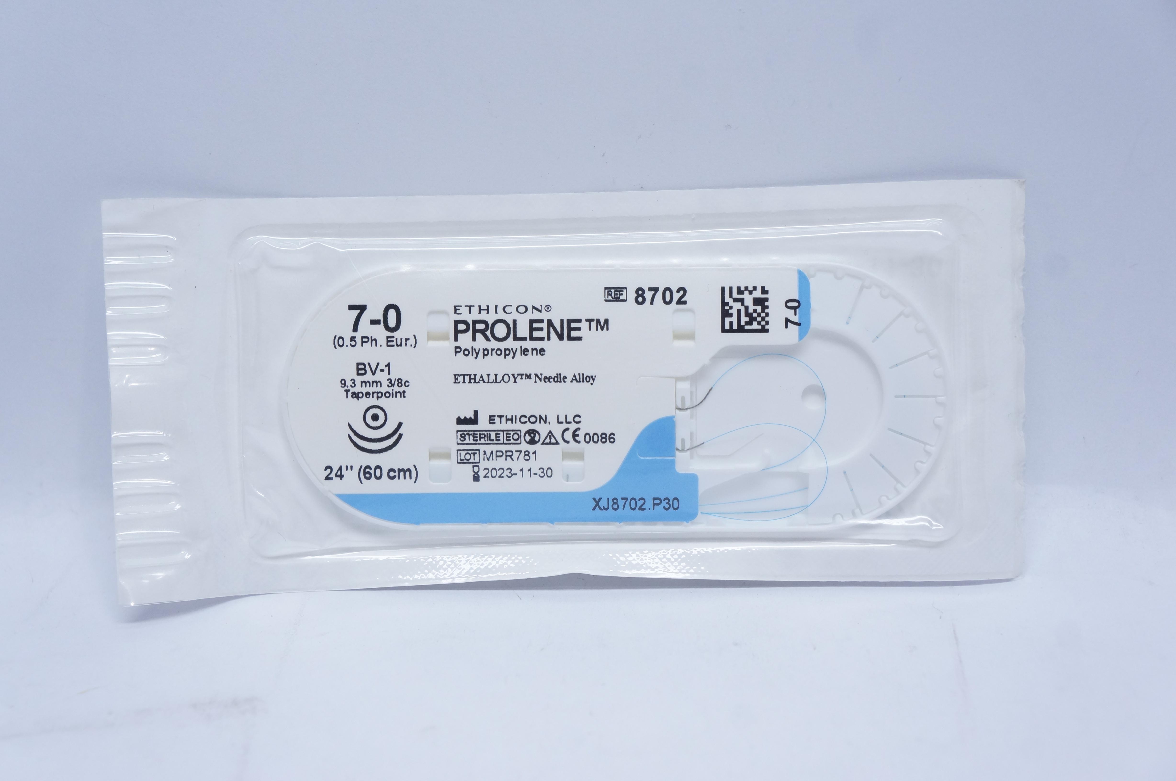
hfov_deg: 37.9
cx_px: 588
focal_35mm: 52
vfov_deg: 25.7
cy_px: 390
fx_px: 1713
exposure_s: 1/60
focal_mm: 35
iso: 800
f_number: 7.1
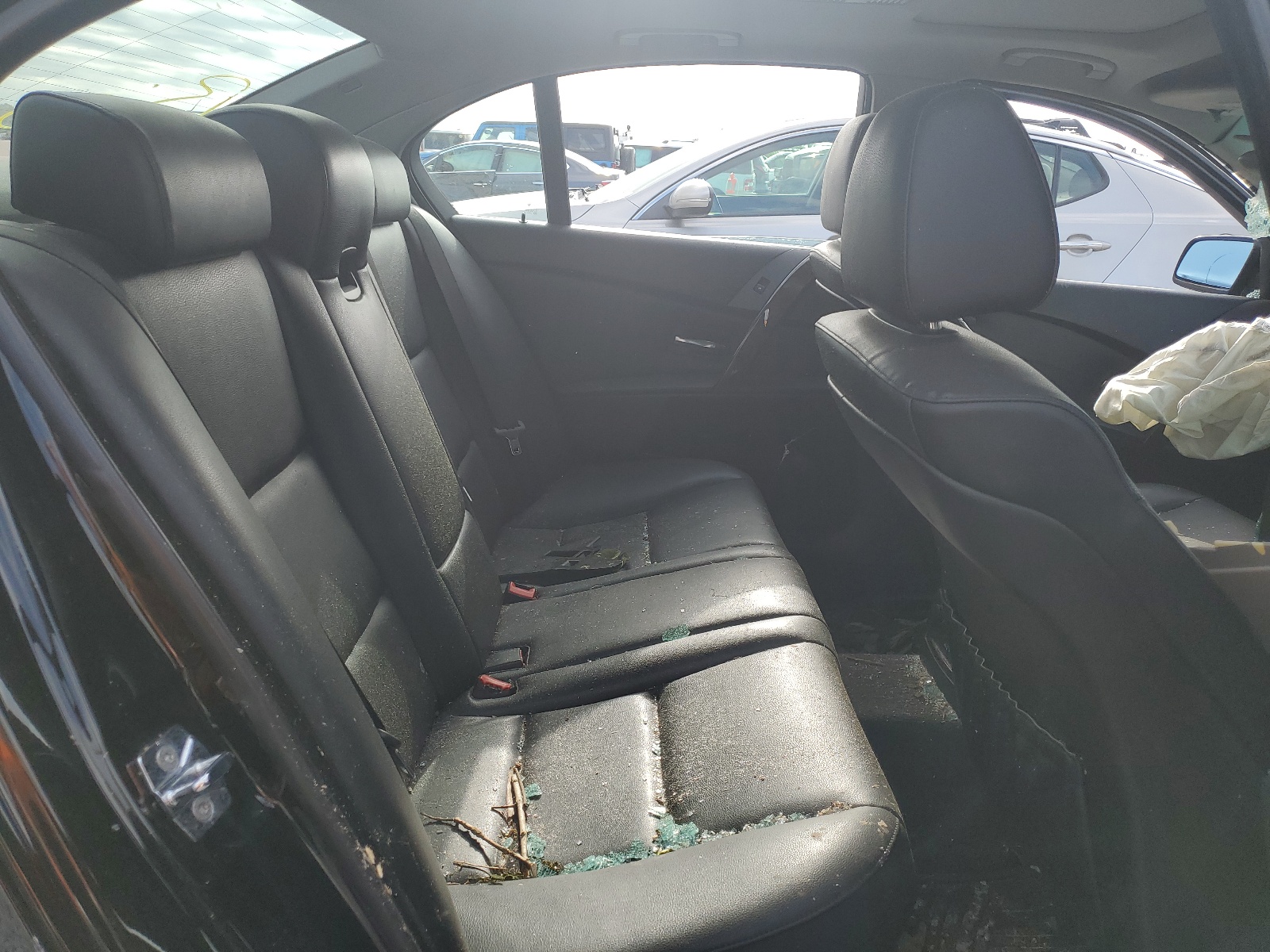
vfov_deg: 53.1
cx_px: 635
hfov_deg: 67.3
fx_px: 954
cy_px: 476
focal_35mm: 26
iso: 50
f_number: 1.5
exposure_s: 1/909
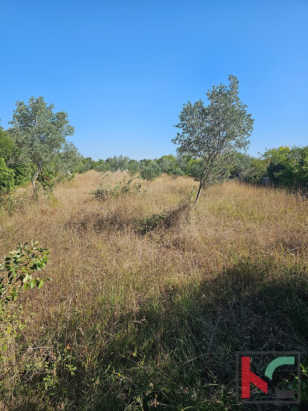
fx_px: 273
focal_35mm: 23
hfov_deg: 58.9
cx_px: 154
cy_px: 206
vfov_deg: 73.9
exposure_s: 1/1117
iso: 20
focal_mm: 6.3
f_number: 1.7
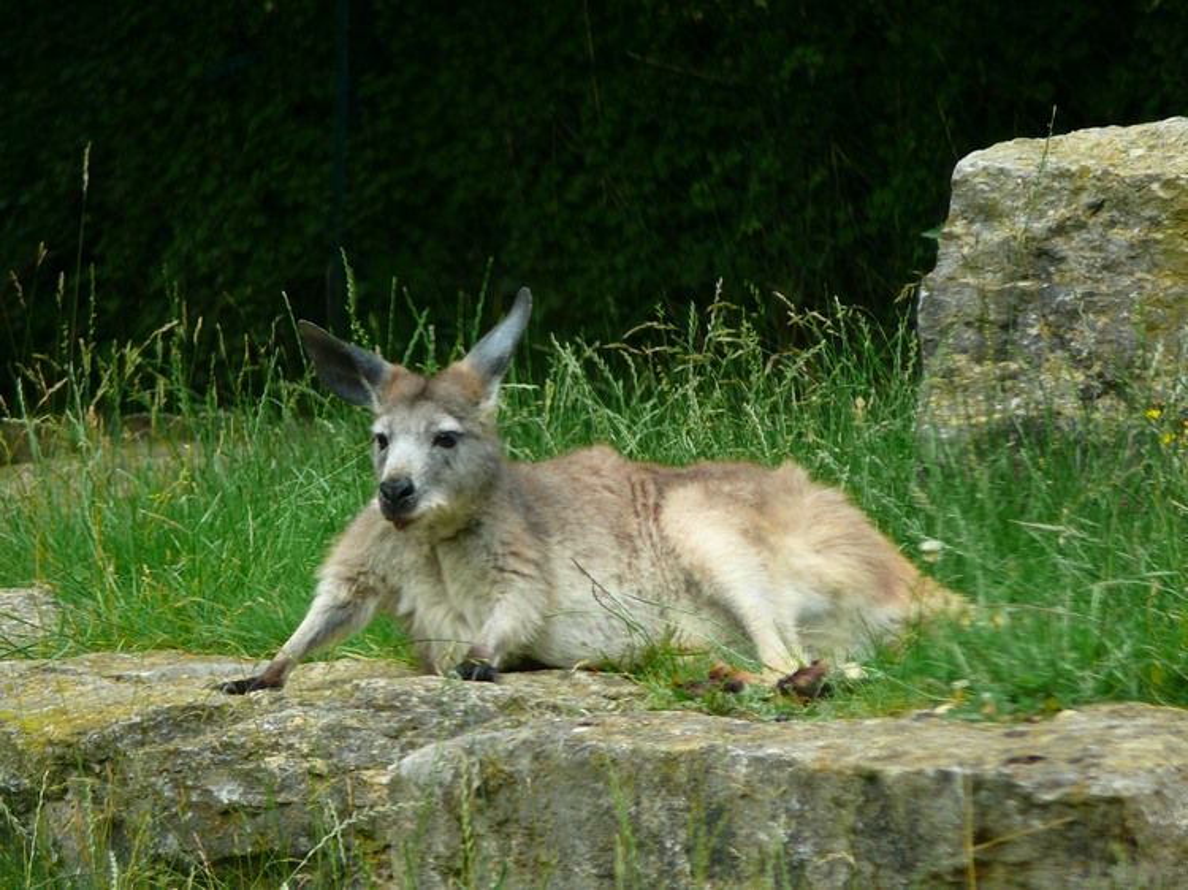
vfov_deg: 3.5
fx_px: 14410
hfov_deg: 4.7
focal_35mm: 420
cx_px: 594
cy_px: 445
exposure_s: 1/100
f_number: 3.7
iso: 100
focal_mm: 88.8
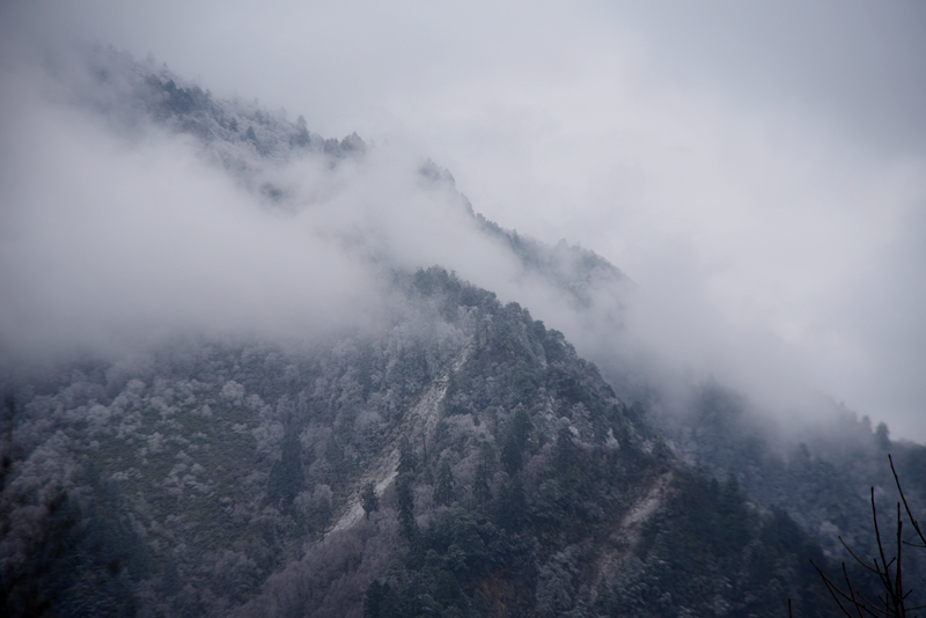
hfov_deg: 17.1
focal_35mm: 120
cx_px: 463
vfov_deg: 11.4
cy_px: 309
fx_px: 3088
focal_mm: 120
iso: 250
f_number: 4
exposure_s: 1/2500
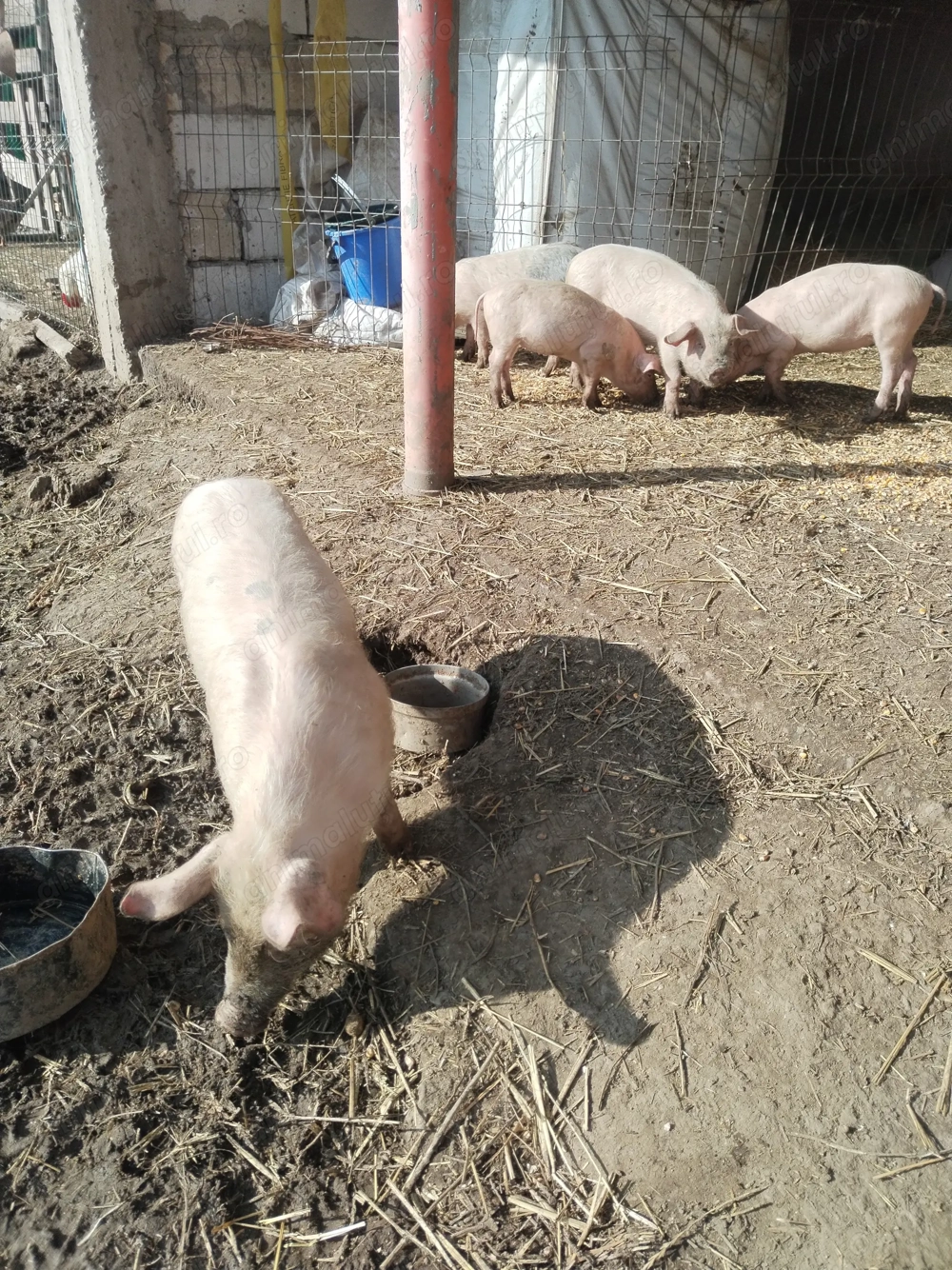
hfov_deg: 53.0
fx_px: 954
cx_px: 476
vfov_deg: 67.3
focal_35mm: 26
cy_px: 635
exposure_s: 1/936
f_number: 1.8
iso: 100
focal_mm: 4.75
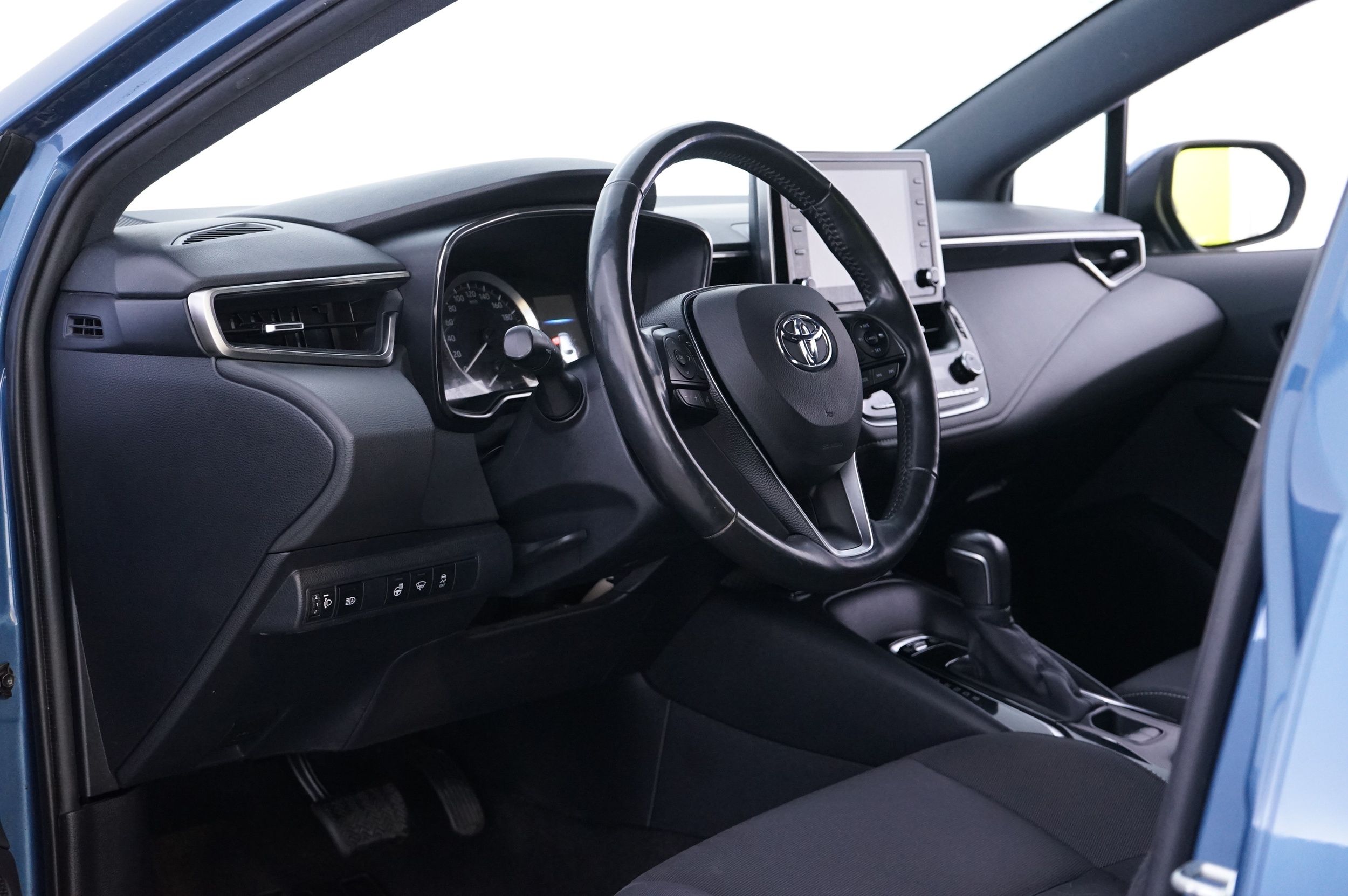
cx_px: 674
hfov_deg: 38.2
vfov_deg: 25.9
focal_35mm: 52
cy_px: 448
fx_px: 1945
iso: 3200
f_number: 6.3
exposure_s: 1/10
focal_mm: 52
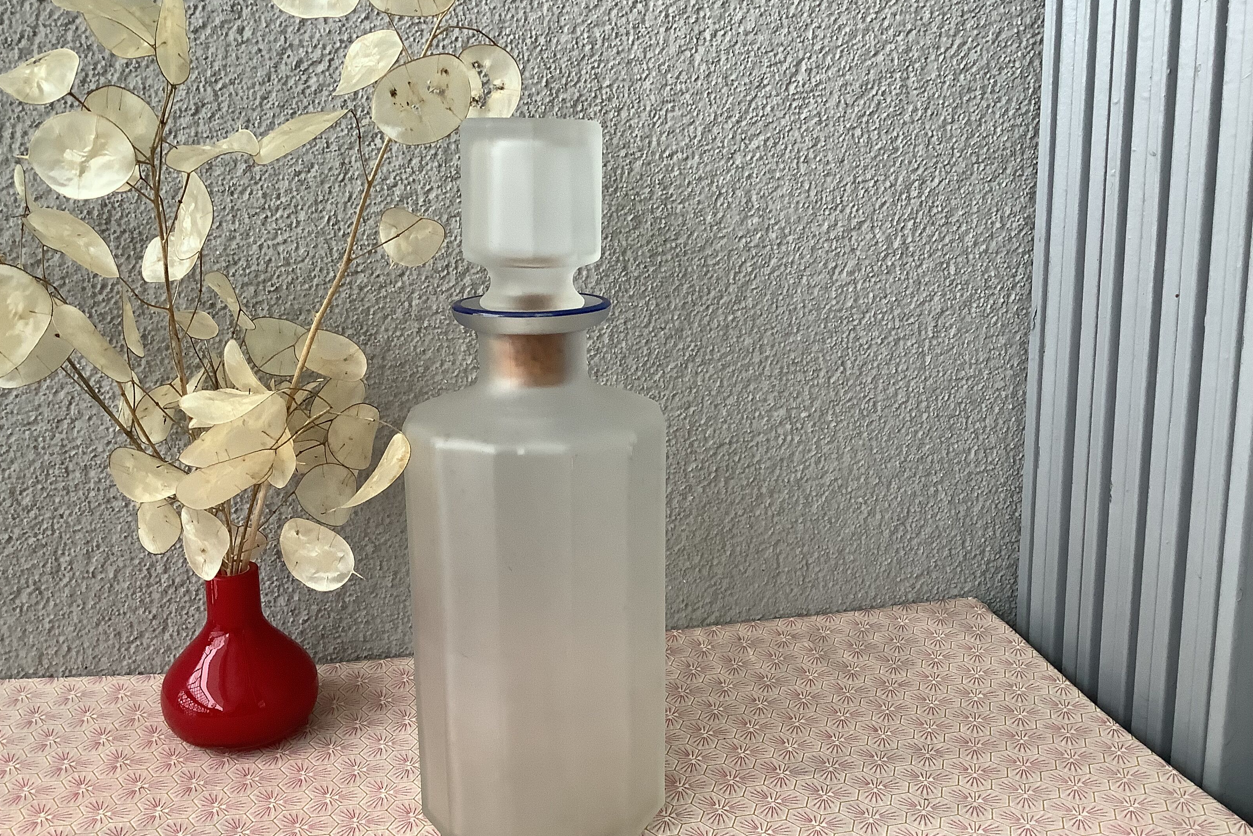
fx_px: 1148
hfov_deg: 57.2
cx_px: 613
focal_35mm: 33
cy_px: 452
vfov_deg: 39.9
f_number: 2.4
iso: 125
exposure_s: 1/60
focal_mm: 3.3
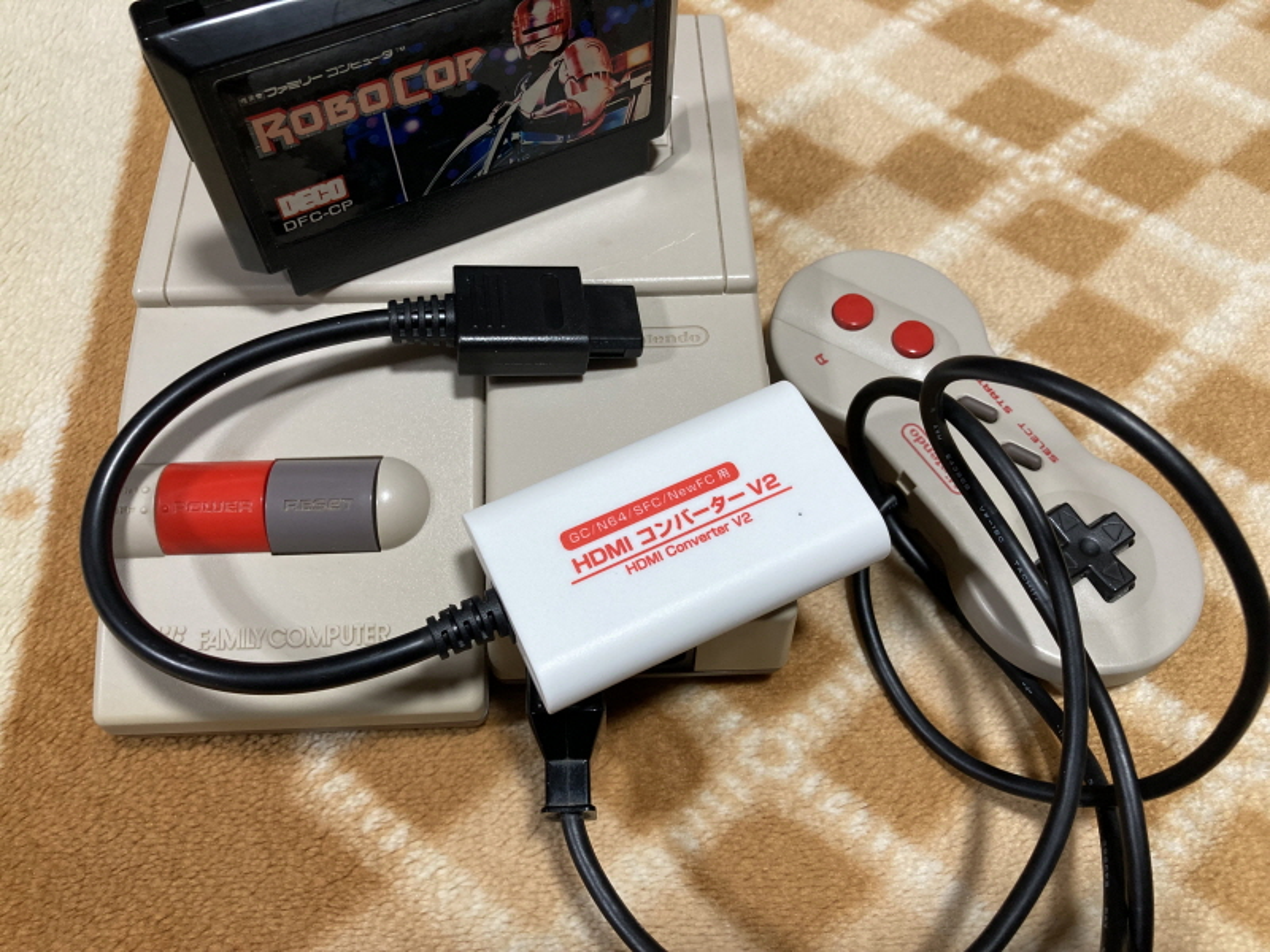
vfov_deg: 49.7
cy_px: 476
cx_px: 635
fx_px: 1027
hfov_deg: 63.4
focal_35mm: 28
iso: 100
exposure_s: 1/50
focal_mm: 3.99
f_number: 1.8
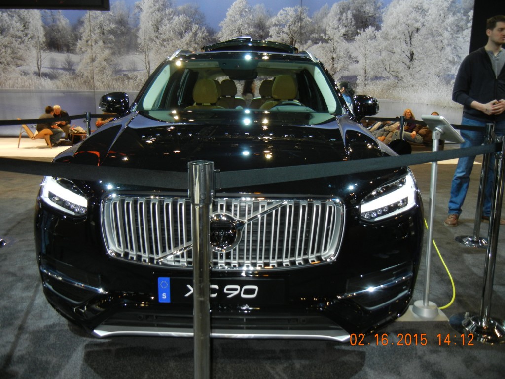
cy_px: 190
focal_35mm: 30
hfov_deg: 60.0
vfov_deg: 46.8
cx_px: 252
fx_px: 438
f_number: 3.5
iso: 200
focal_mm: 5.4
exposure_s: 1/30
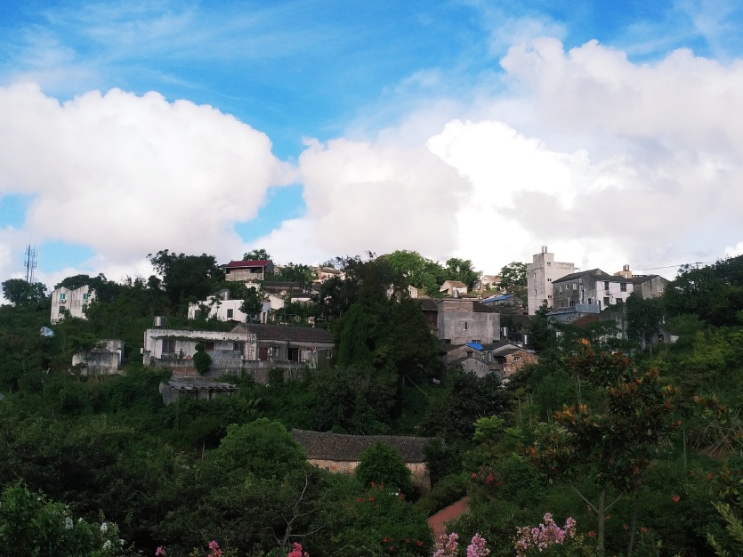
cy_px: 237
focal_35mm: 46
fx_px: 987
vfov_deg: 31.5
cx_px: 301
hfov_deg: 41.1
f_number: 2
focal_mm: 4.5
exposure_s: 1/1772
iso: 103
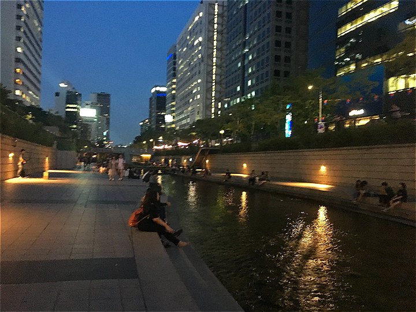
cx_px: 208
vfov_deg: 48.2
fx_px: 349
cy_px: 156
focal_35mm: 29
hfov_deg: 61.7
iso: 640
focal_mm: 4.15
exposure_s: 1/15
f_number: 2.2
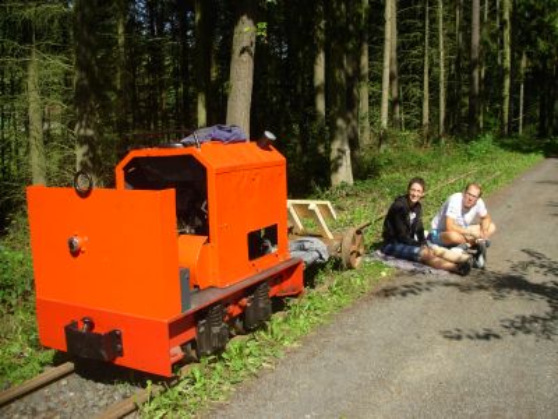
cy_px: 210
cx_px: 279
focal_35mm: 38
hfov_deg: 49.0
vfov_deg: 37.7
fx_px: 613
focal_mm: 6.3
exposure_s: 1/886
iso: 50
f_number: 2.9
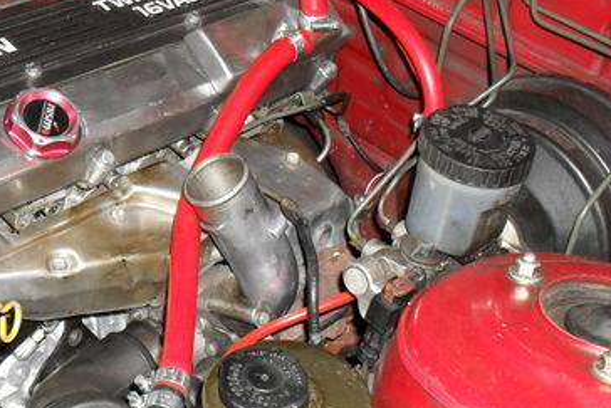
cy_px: 173
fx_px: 1087
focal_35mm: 64
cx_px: 154
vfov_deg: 21.2
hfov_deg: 30.9
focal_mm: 6.3
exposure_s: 1/45
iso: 200
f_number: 3.2
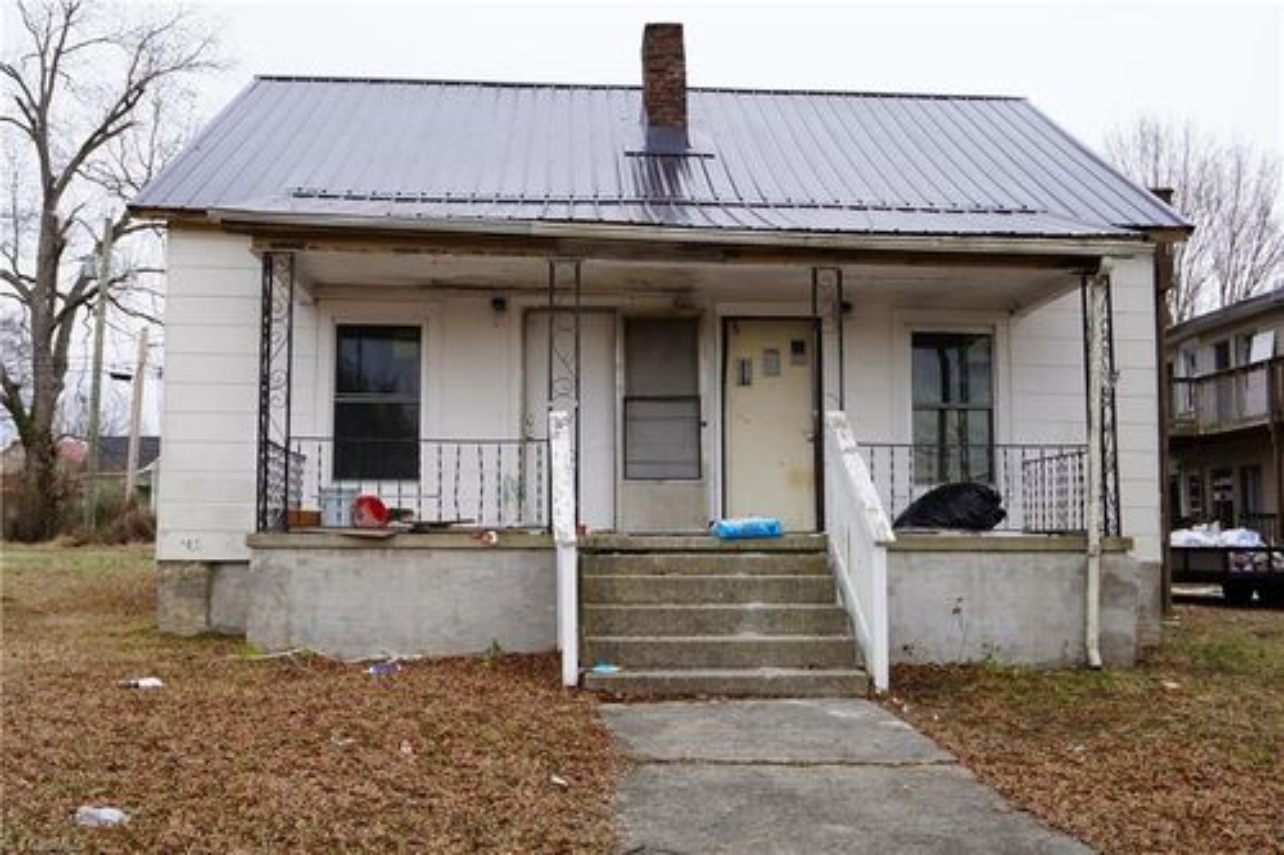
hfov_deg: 55.1
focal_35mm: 34
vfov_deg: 38.3
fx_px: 1230
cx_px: 642
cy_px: 428
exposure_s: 1/100
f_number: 5.6
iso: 100
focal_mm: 23
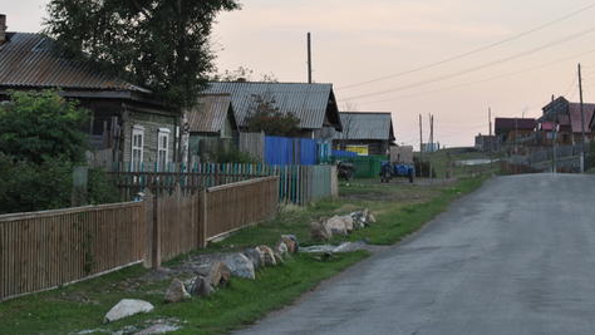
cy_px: 99
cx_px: 300
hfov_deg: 18.3
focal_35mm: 117
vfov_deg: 10.4
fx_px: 1842
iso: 200
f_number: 5.6
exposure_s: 1/80
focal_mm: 55
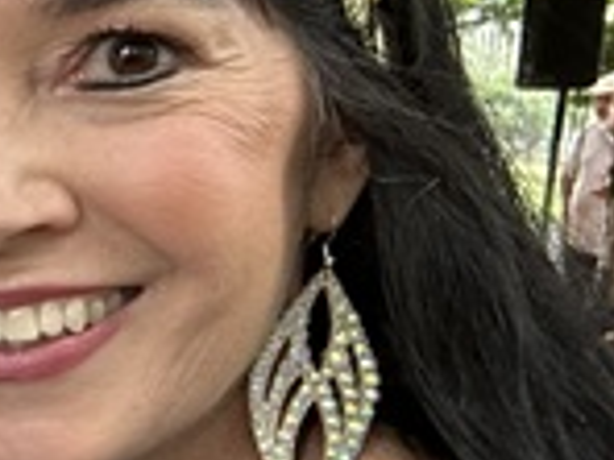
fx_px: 1650
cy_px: 340
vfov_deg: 15.8
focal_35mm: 93
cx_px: -548
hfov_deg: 16.8
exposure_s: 1/92
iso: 80
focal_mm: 2.69
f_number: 1.9
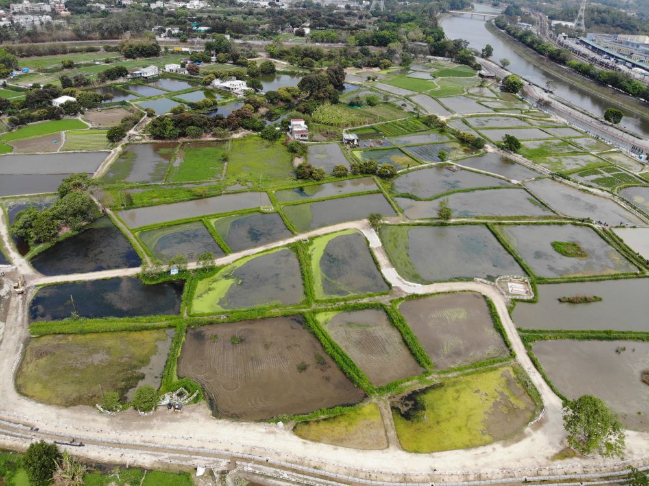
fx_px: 450
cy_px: 243
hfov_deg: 71.6
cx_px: 324
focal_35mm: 24
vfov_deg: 56.8
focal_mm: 4.5
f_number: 2.8
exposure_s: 1/736
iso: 100
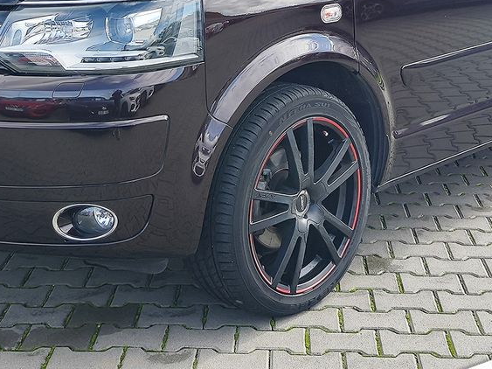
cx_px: 263
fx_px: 696
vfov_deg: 28.5
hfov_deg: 38.9
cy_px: 35
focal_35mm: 49
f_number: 1.69
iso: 50
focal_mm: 7.01
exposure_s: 1/315
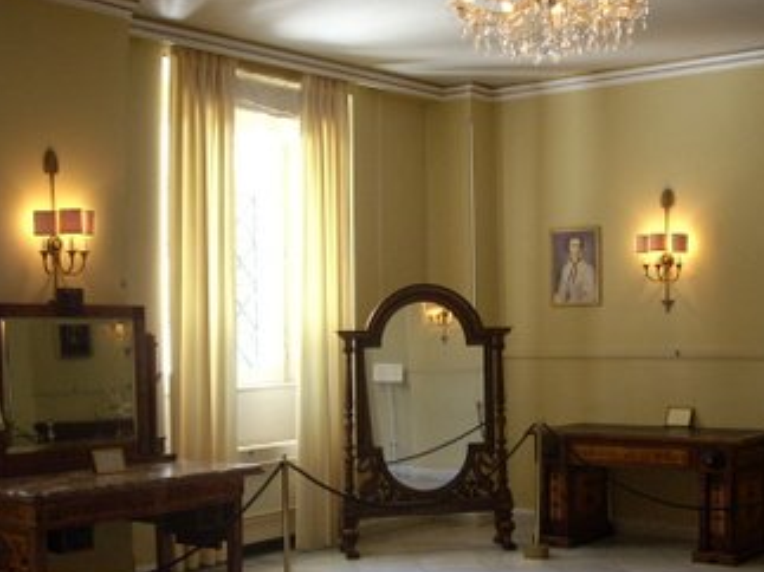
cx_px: 397
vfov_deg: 26.5
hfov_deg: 34.9
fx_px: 1213
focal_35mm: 55
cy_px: 293
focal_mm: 6.2
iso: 200
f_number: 2.8
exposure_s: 1/30
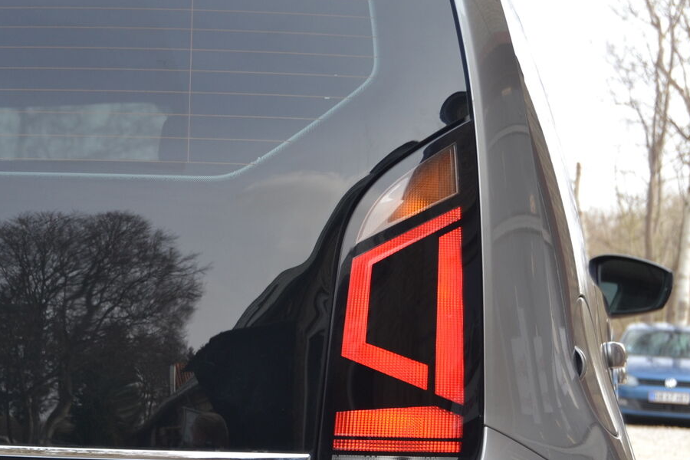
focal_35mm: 96
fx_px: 1840
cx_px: -40
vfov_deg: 14.1
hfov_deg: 20.4
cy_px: 421
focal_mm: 30
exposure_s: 1/125
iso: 110
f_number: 5.6
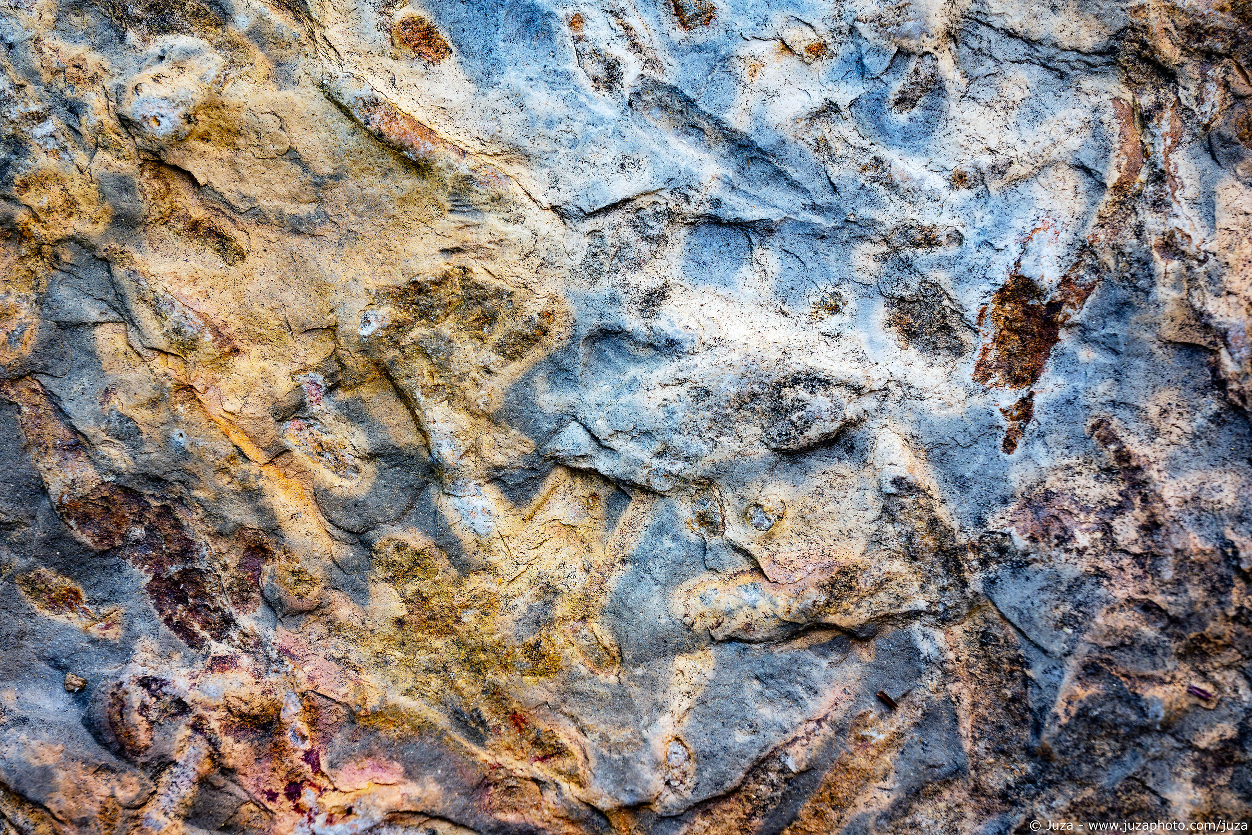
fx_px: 4173
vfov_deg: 11.4
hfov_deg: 17.1
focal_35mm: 120
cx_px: 626
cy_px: 418
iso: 1600
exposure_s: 1/125
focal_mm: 120
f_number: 16
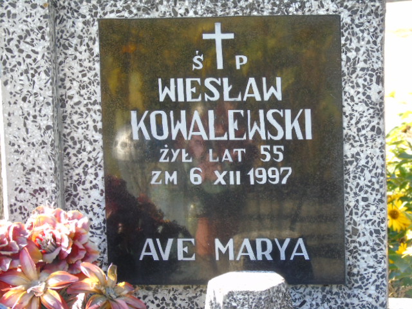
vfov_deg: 8.0
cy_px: 154
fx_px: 2214
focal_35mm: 186
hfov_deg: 10.6
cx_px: 206
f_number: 5
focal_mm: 33
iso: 320
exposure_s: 1/125
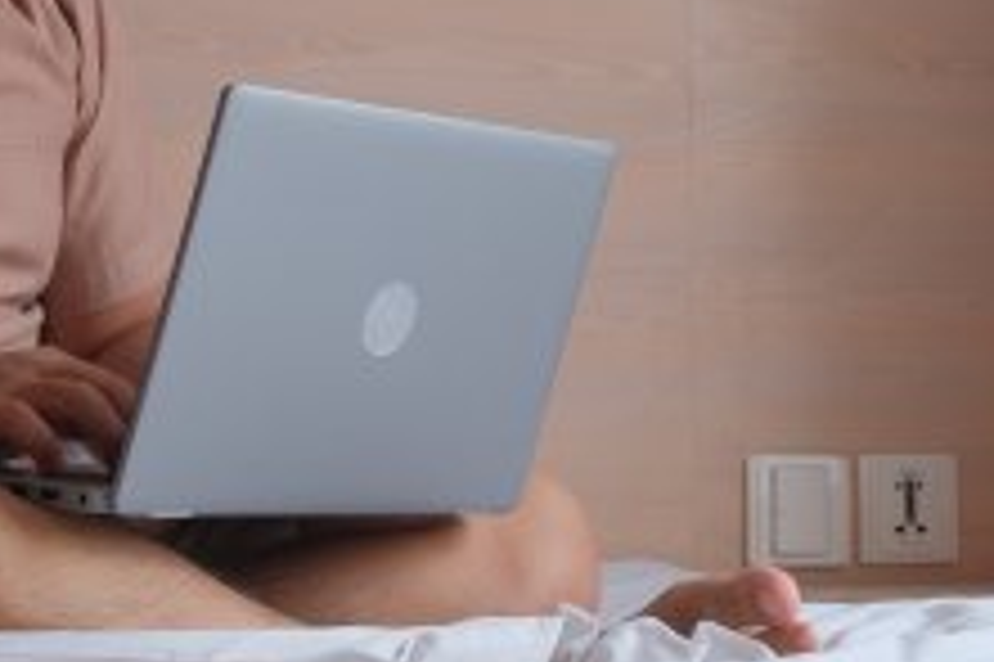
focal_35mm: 111
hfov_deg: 18.4
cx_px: 580
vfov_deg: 12.3
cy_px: 153
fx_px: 3062
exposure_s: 1/120
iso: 320
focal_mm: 26.4
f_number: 4.4
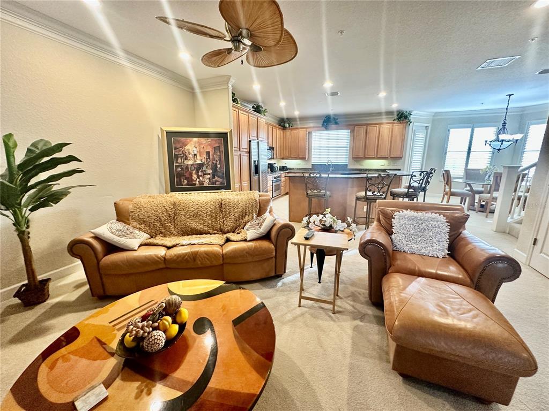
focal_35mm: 14
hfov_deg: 102.1
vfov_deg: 85.7
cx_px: 274
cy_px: 206
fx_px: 222
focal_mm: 2.22
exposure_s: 1/60
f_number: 2.2
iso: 250
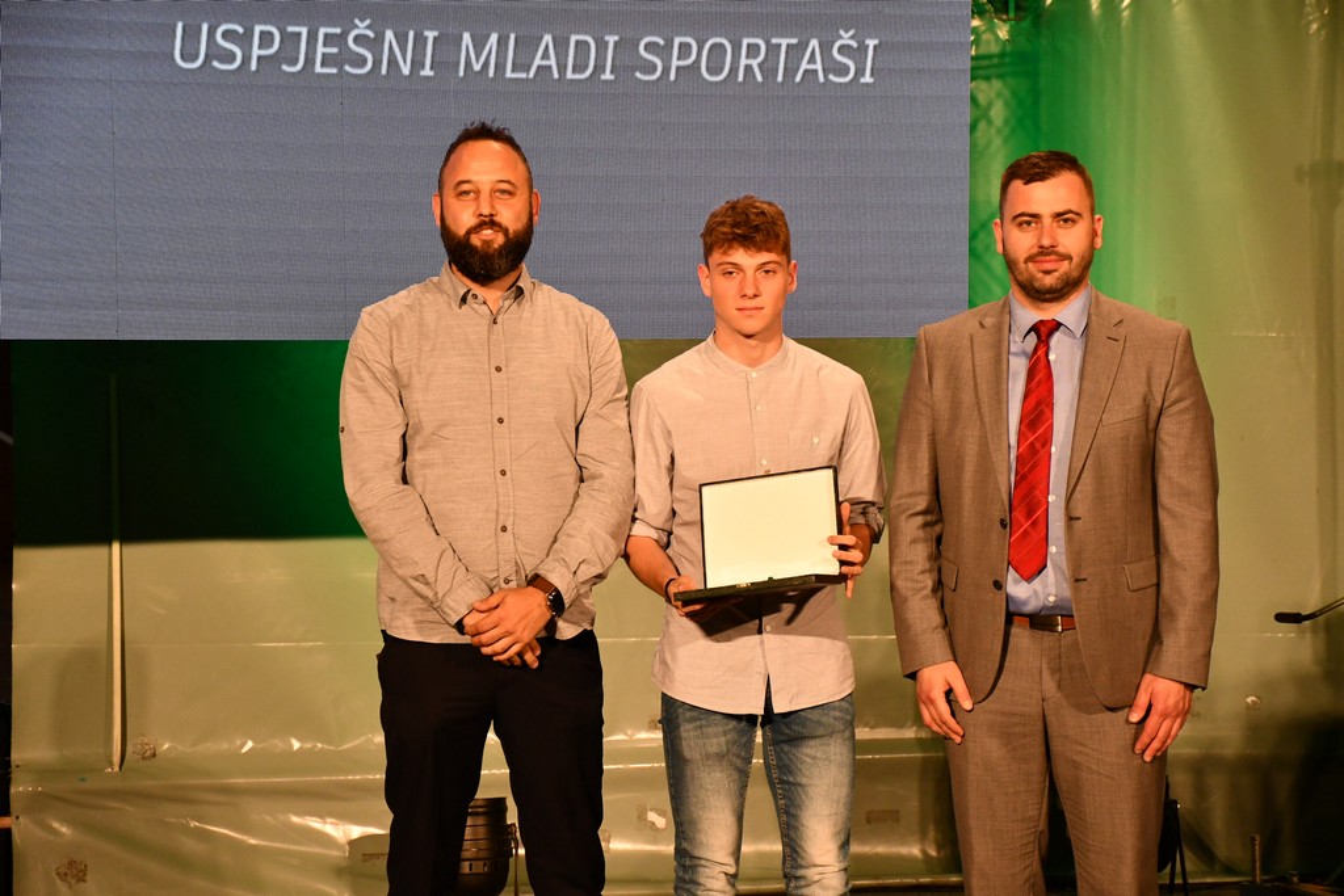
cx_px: 672
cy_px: 448
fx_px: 3696
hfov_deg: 20.6
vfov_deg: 13.8
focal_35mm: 99
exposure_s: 1/250
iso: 1400
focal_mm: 66
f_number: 5
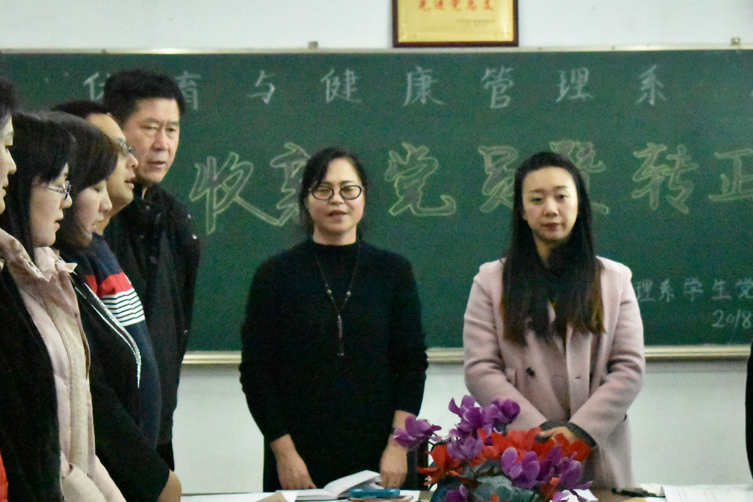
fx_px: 2588
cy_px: 298
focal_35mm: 124
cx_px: 460
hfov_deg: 16.5
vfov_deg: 11.1
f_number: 5.6
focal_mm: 55
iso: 25600
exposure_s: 1/400
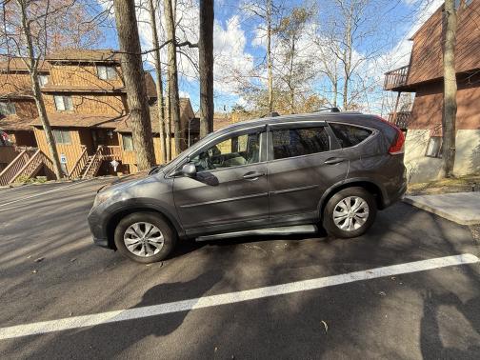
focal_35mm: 14
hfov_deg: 102.1
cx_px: 240
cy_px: 180
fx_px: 194
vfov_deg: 85.7
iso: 64
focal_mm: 2.22
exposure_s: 1/203
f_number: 2.2
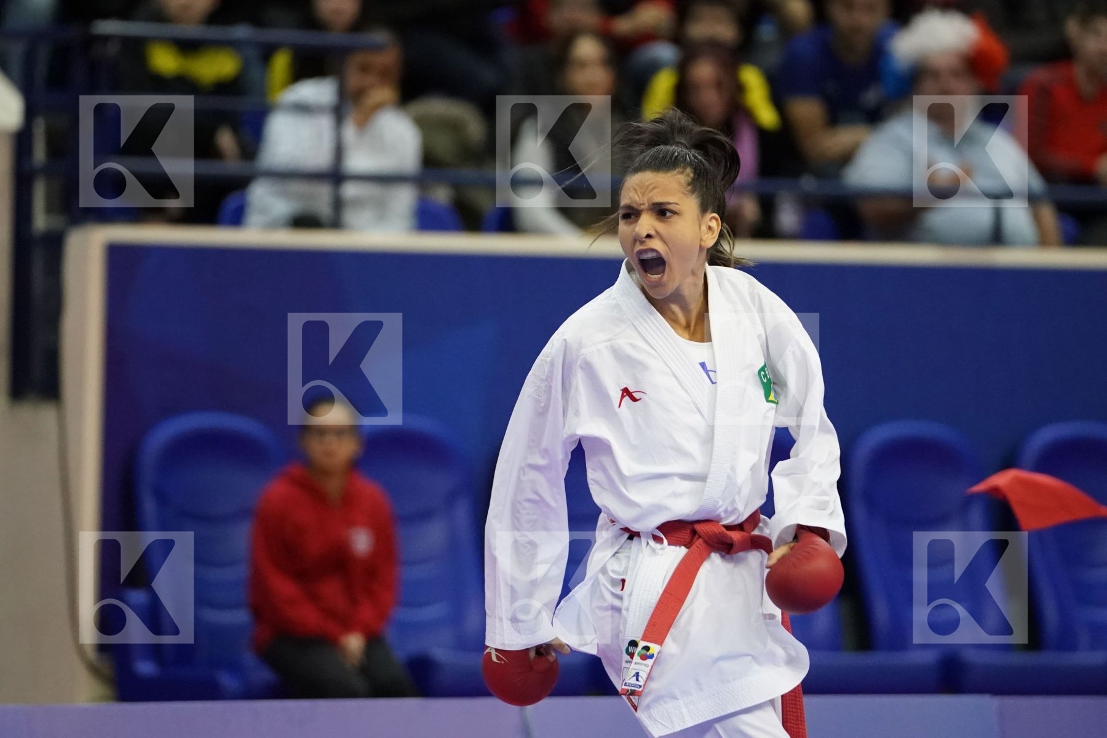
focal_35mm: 271
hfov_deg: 7.6
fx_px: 8333
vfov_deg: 5.1
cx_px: 554
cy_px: 369
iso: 5000
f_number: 2.8
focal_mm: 181
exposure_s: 1/1000
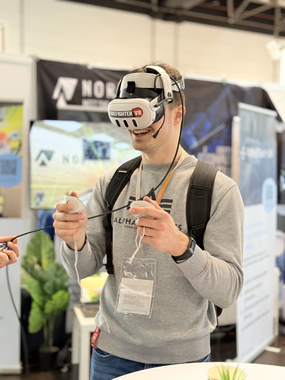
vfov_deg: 39.7
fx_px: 527
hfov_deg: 30.3
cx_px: 142
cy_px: 190
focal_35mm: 48
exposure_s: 1/50
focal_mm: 6.76
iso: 160
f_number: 1.78
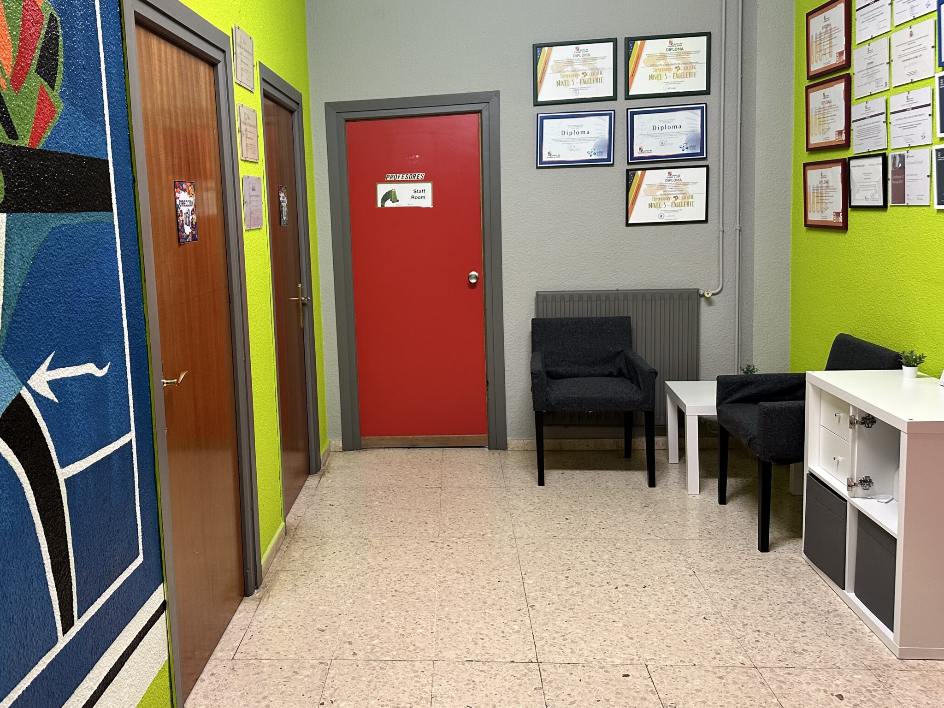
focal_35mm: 30
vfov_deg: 46.6
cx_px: 367
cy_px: 300
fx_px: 818
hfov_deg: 59.4
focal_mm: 6.86
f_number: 1.78
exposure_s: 1/50
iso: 160
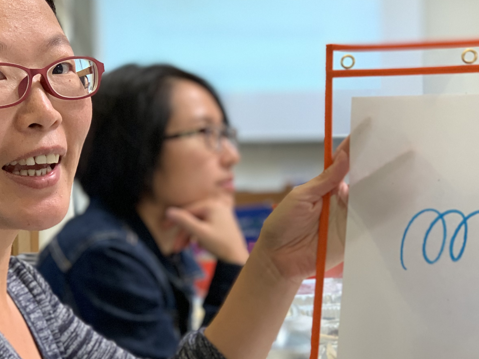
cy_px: 217
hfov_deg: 22.0
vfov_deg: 16.6
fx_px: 1232
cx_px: 221
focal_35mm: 89
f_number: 2.4
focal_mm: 6
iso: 125
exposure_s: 1/90
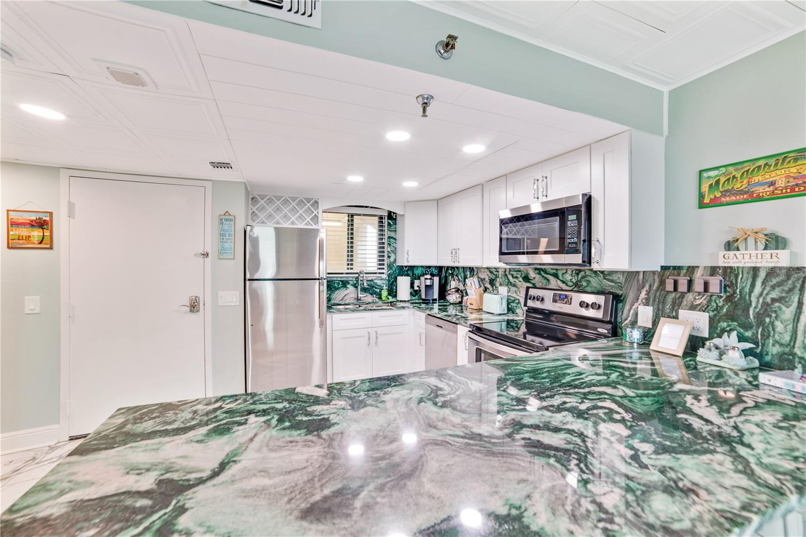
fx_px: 313
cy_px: 268
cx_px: 403
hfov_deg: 104.2
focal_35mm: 14
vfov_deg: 81.2
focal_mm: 14
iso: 100
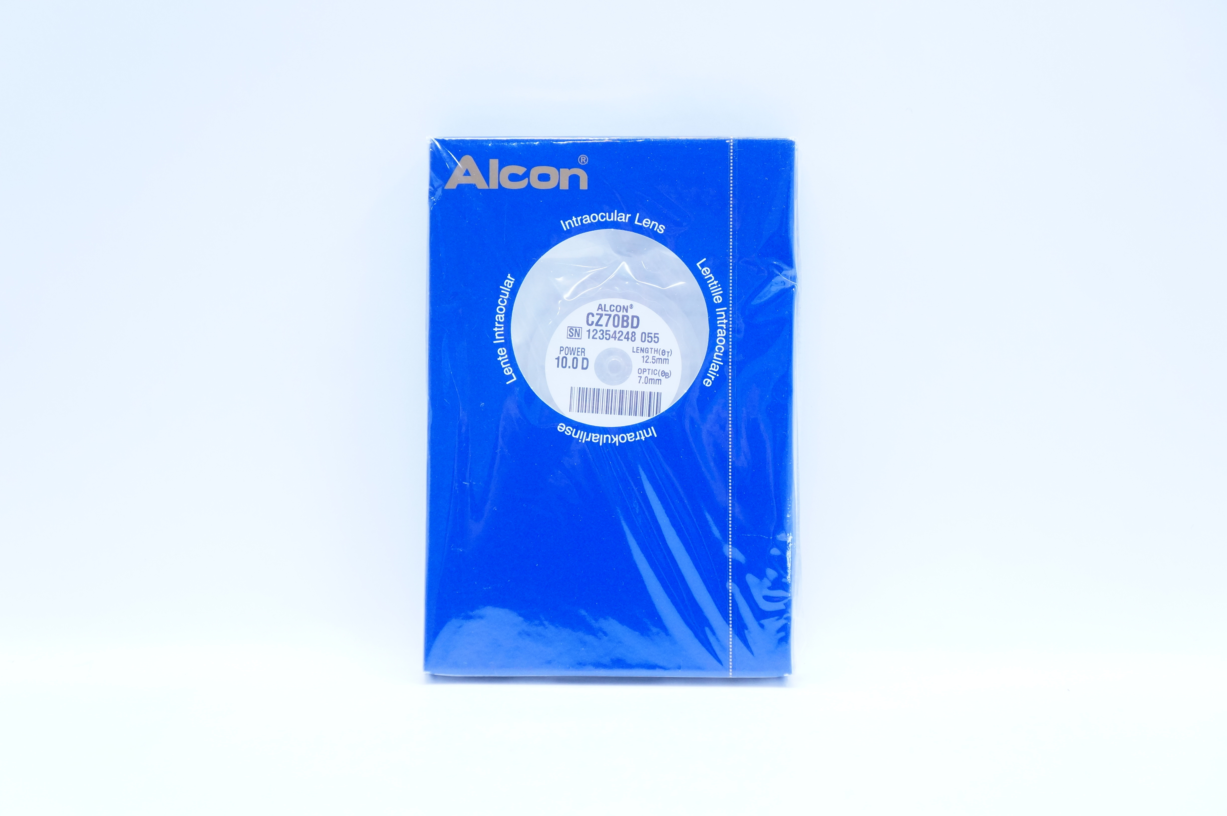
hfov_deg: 29.9
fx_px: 2298
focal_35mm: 68
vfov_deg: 20.1
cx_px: 614
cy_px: 408
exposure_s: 1/125
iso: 800
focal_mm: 45
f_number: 5
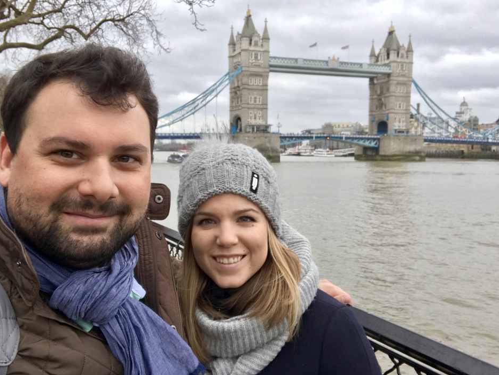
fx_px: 505
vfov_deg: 40.7
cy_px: 188
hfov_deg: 52.6
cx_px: 255
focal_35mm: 35
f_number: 2.2
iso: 25
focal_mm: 2.87
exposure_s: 1/50
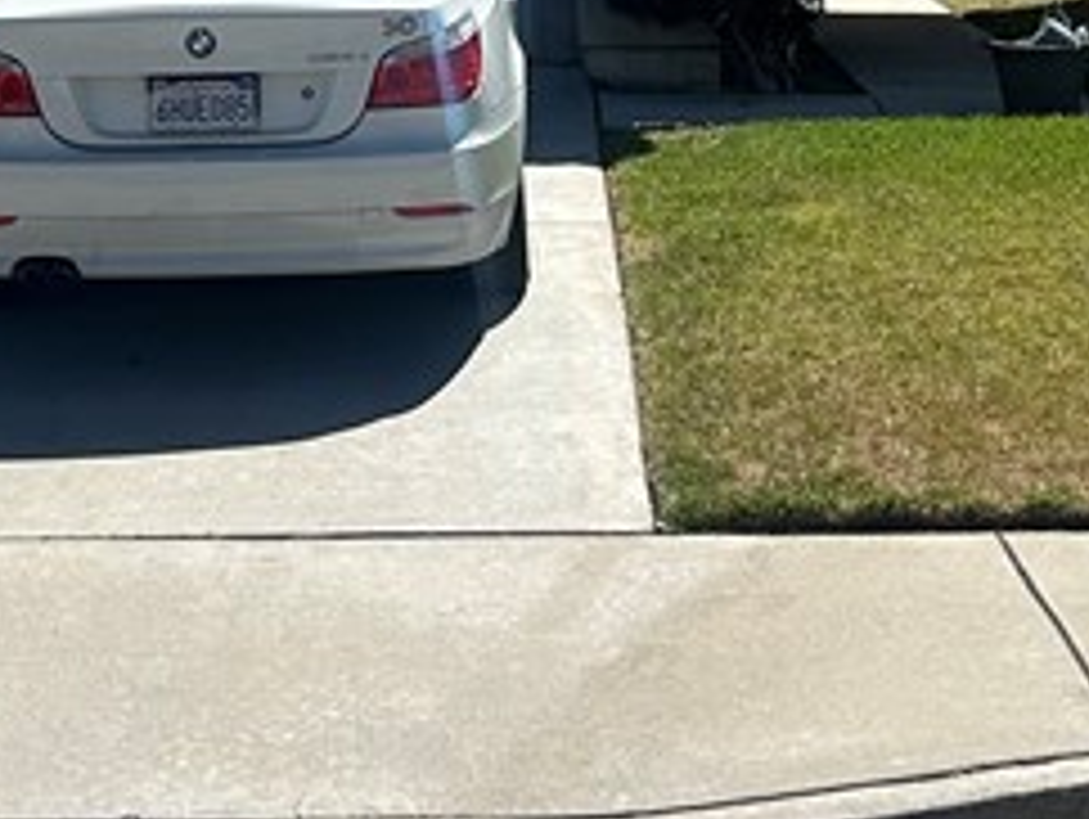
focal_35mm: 110
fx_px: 3464
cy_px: -216
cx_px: 302
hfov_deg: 17.8
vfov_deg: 13.1
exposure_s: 1/5076
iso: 50
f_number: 1.5
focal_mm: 5.7
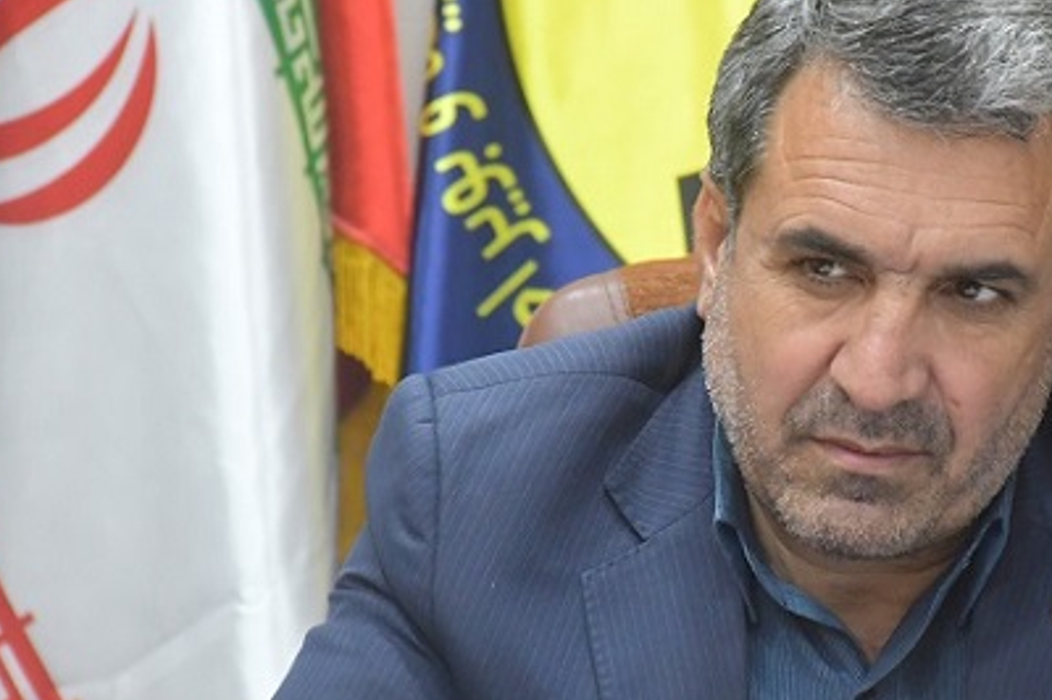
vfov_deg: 3.2
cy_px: 461
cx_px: 676
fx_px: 12467
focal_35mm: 427
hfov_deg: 4.8
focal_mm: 122
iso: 3200
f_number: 5.6
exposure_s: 1/125
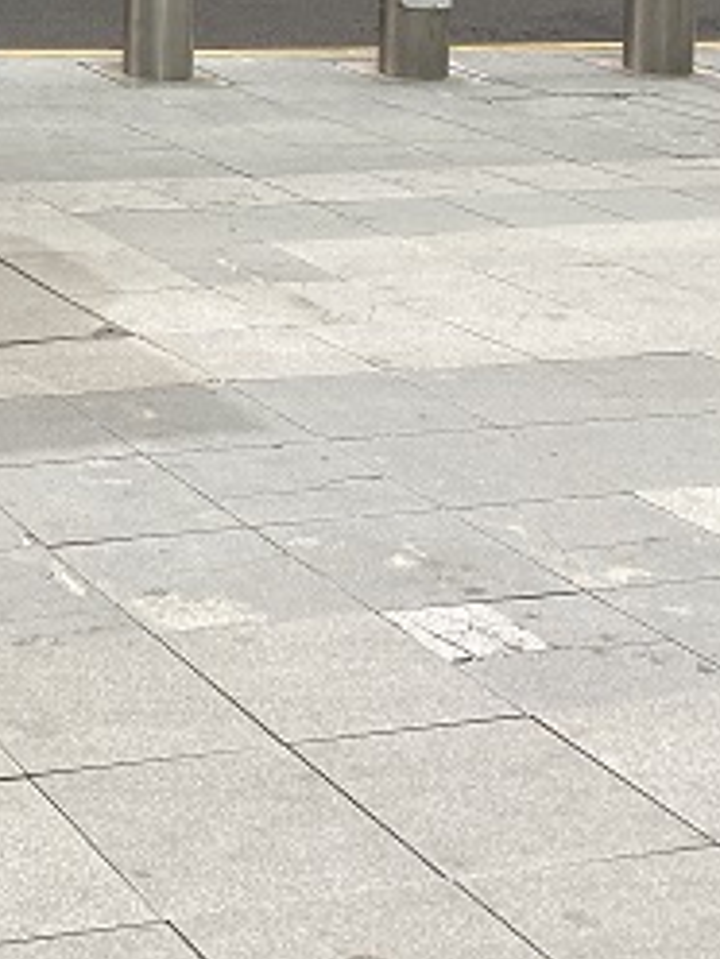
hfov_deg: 15.9
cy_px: -290
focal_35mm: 84
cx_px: -418
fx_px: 2330
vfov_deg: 21.1
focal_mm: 4.25
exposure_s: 1/1346
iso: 32
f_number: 1.8
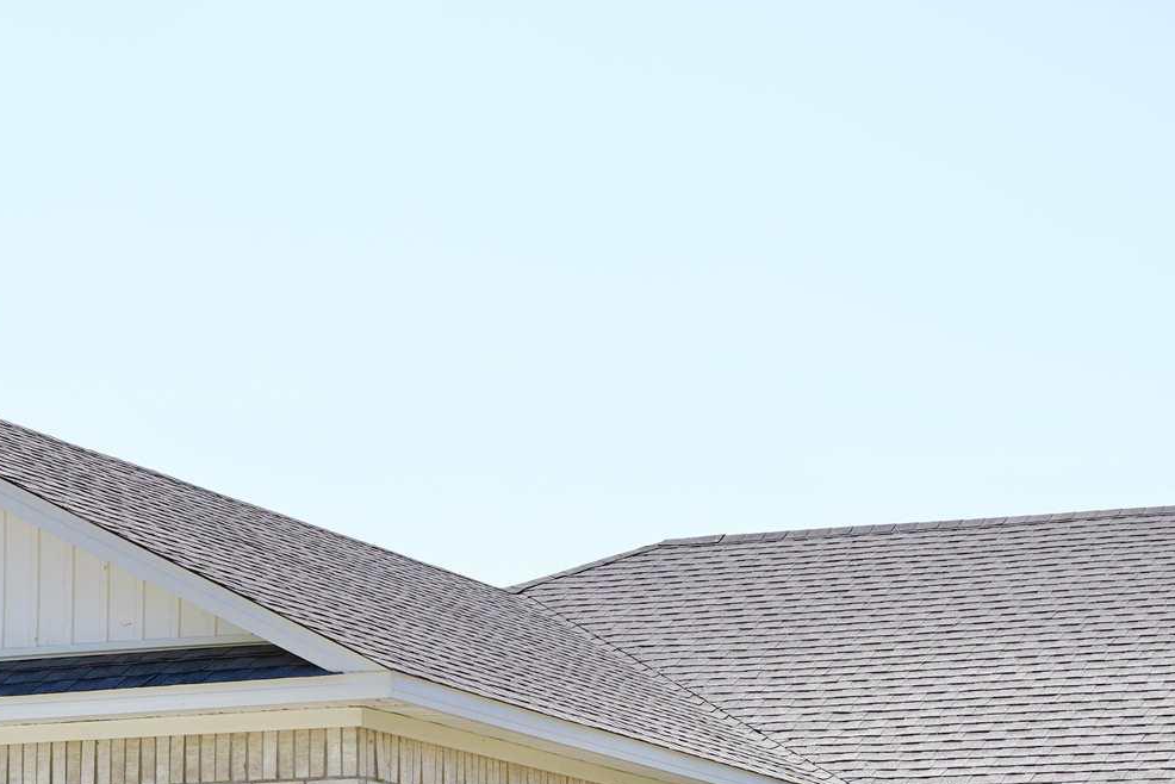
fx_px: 3558
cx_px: 633
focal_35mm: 109
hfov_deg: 18.7
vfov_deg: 12.2
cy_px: 1038
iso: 100
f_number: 5.6
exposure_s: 1/500
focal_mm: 35
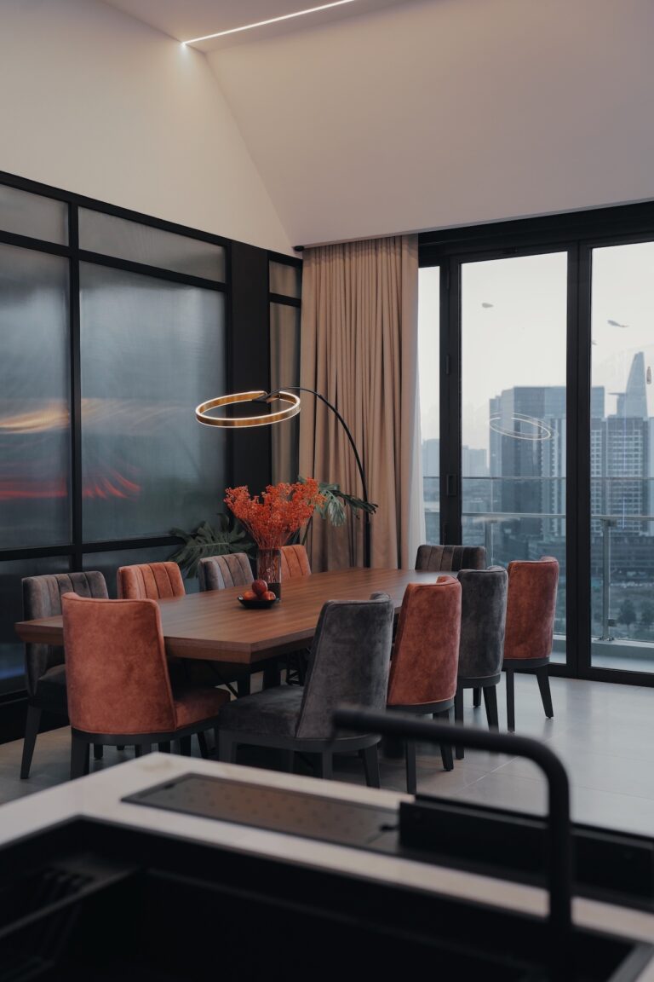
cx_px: 327
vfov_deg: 48.5
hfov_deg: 33.4
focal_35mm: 40
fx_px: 1090
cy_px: 491
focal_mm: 40
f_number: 3.2
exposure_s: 1/125
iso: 400
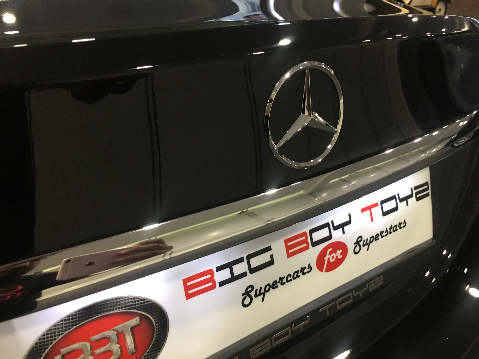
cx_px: 240
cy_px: 180
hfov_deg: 61.7
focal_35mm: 29
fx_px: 401
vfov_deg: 48.2
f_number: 2.2
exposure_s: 1/17
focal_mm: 4.15
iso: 100
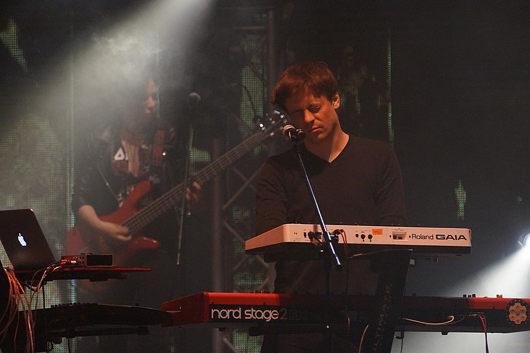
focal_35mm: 420
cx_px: 265
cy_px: 176
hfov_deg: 4.9
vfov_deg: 3.3
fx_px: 6181
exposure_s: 1/125
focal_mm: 280
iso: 3200
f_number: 5.6
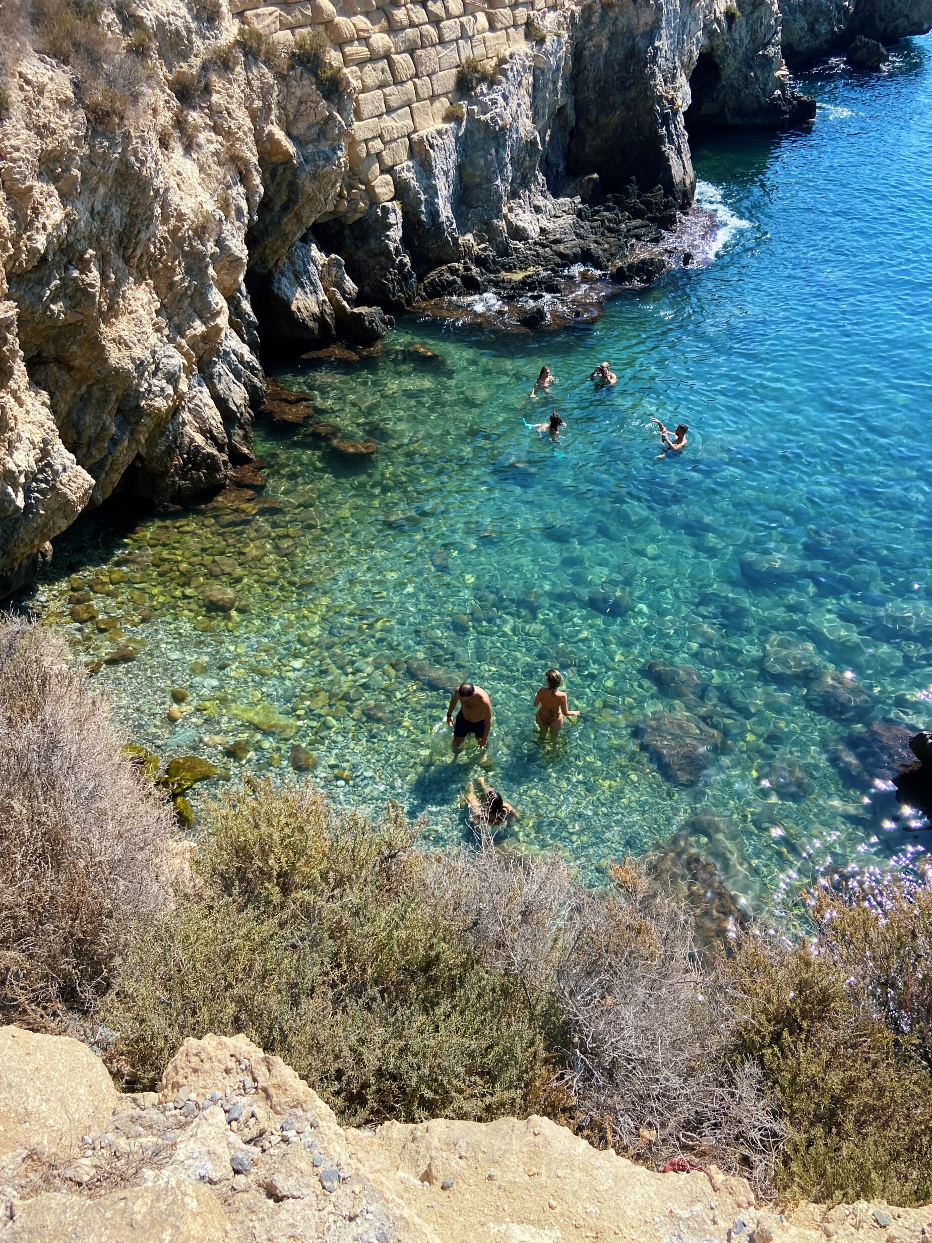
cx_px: 464
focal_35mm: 27
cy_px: 634
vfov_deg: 65.3
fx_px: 969
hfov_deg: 51.4
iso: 32
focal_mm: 4.25
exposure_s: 1/1808
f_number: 1.8
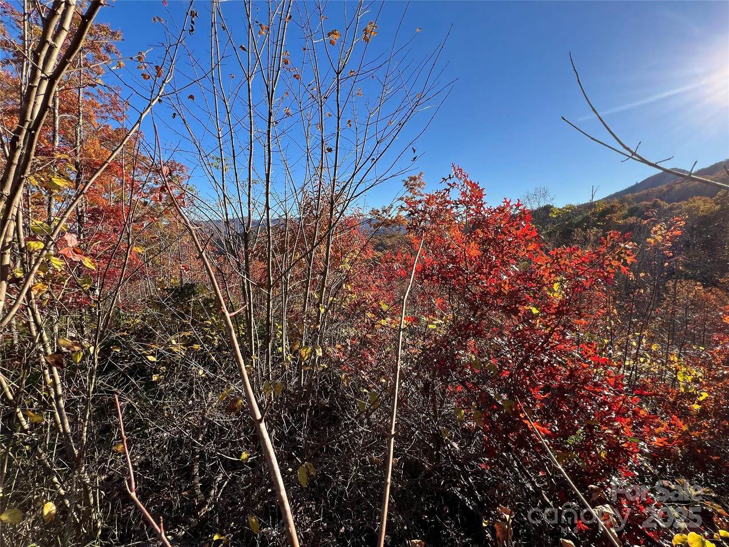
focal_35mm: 13
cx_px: 364
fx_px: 274
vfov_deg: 89.9
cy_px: 274
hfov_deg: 106.2
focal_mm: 1.57
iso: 32
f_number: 1.8
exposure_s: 1/903
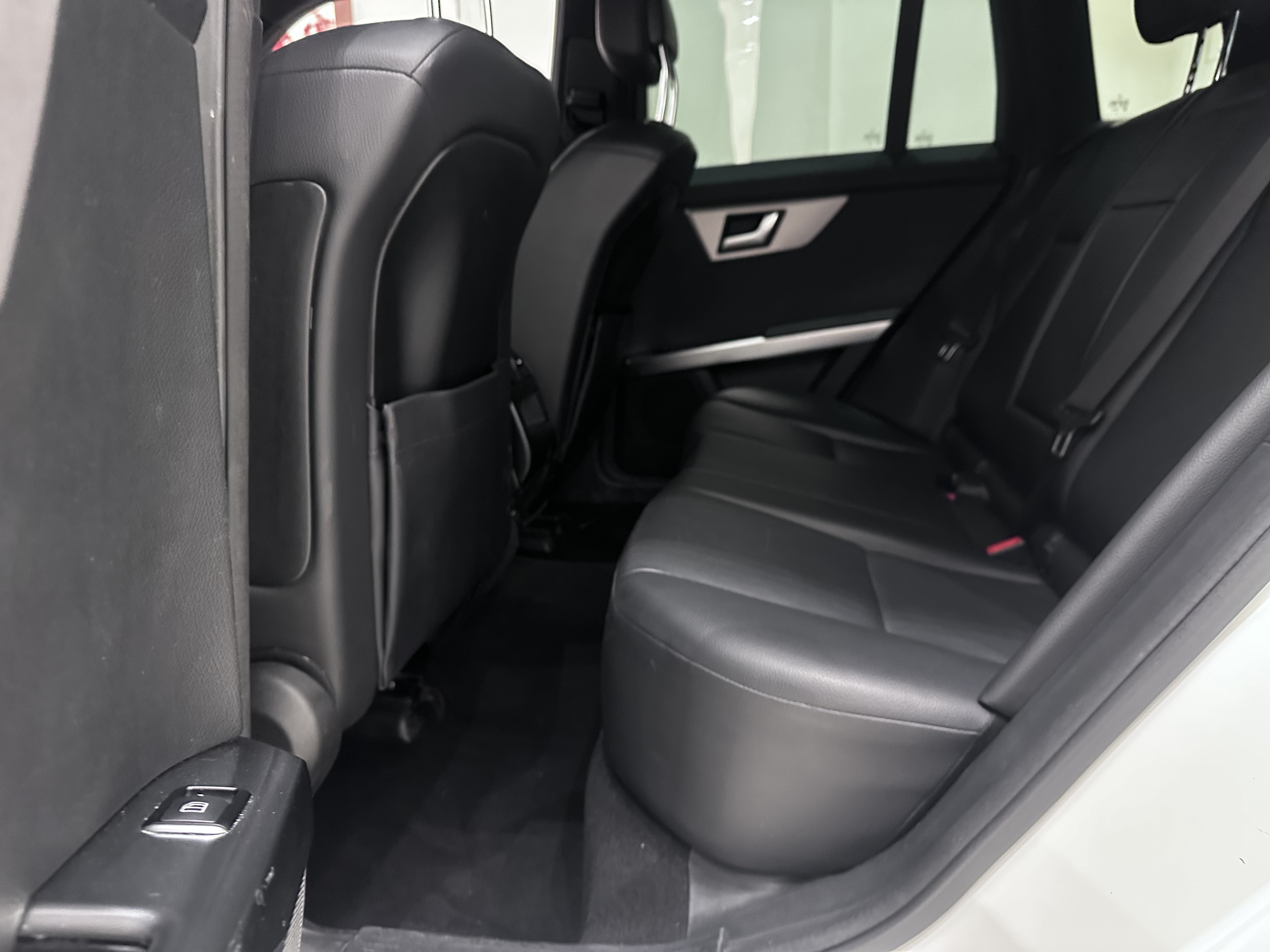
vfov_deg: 56.8
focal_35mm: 24
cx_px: 635
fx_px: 881
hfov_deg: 71.6
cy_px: 476
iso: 1250
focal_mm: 6.86
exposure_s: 1/30
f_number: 1.78
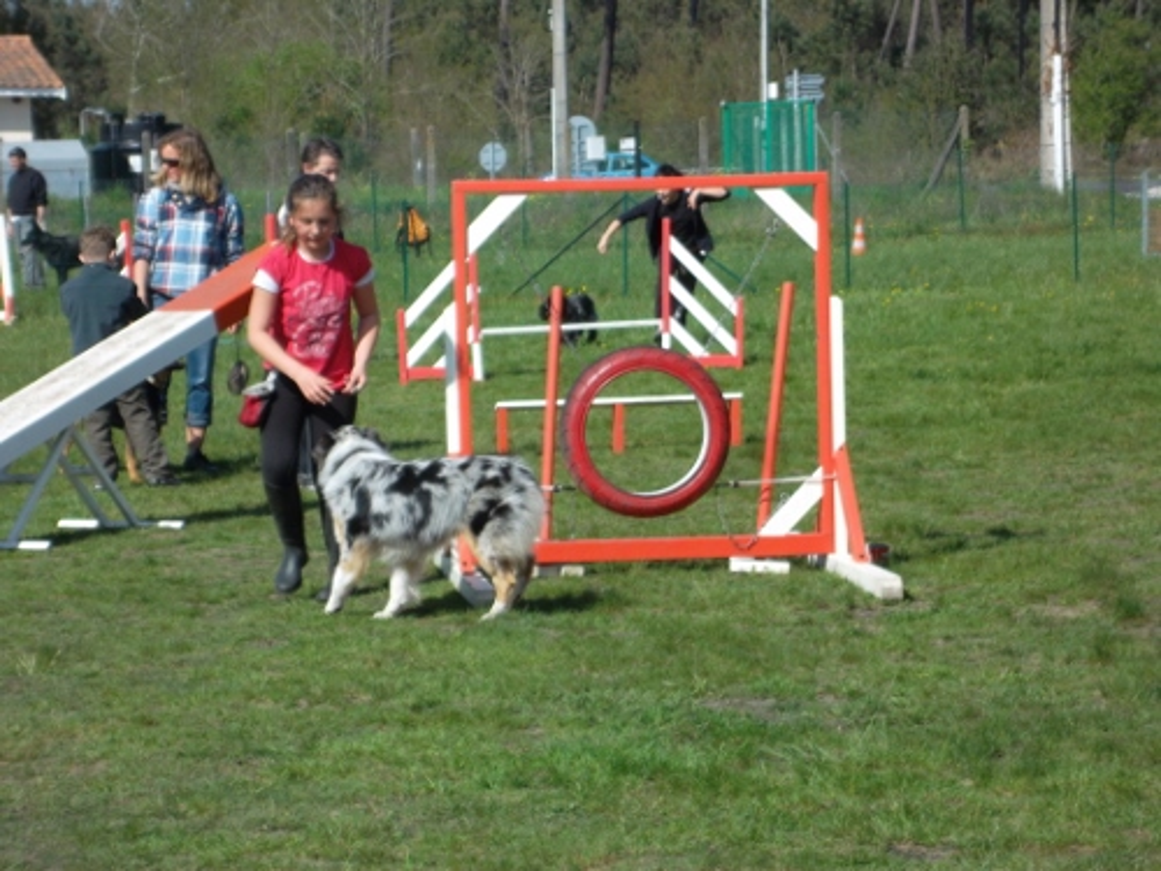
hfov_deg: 14.6
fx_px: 4528
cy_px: 436
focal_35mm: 135
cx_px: 580
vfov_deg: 11.0
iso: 80
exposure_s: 1/320
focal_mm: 24.5
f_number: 5.9
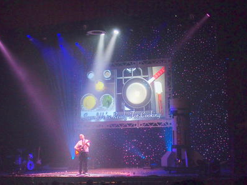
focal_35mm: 65
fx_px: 464
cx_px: 114
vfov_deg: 22.6
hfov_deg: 29.8
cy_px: 91
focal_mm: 12
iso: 800
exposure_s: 1/50
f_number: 2.8
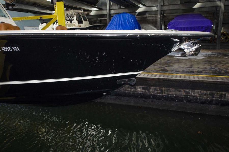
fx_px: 190
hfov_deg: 62.0
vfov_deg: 43.4
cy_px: 76
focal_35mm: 30
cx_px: 114
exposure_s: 1/60
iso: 800
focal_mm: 20
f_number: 3.5
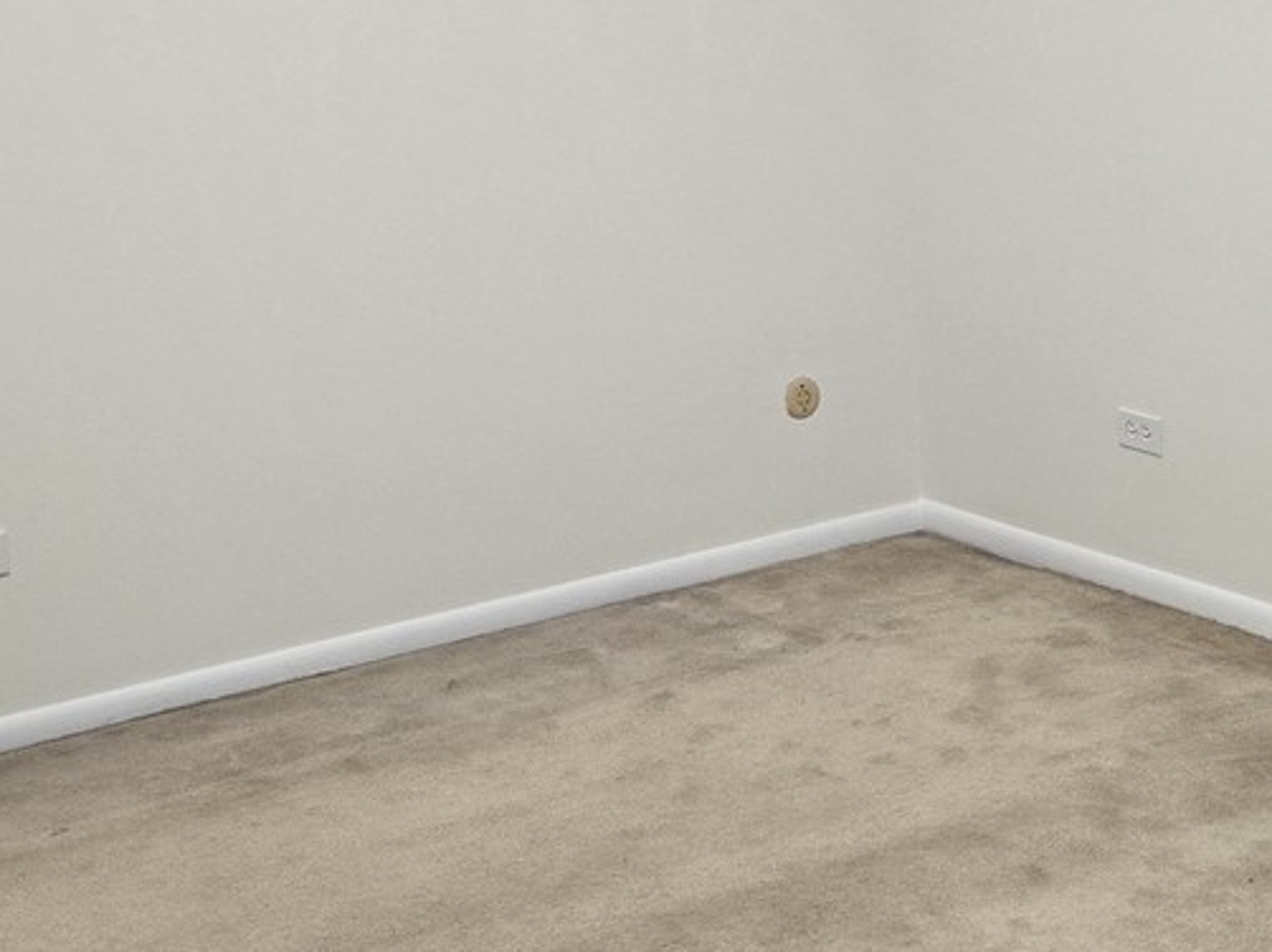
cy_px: 324
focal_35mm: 66
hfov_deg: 28.8
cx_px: 1011
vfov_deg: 22.2
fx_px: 2424
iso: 320
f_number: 1.8
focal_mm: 5.4
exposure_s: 1/120
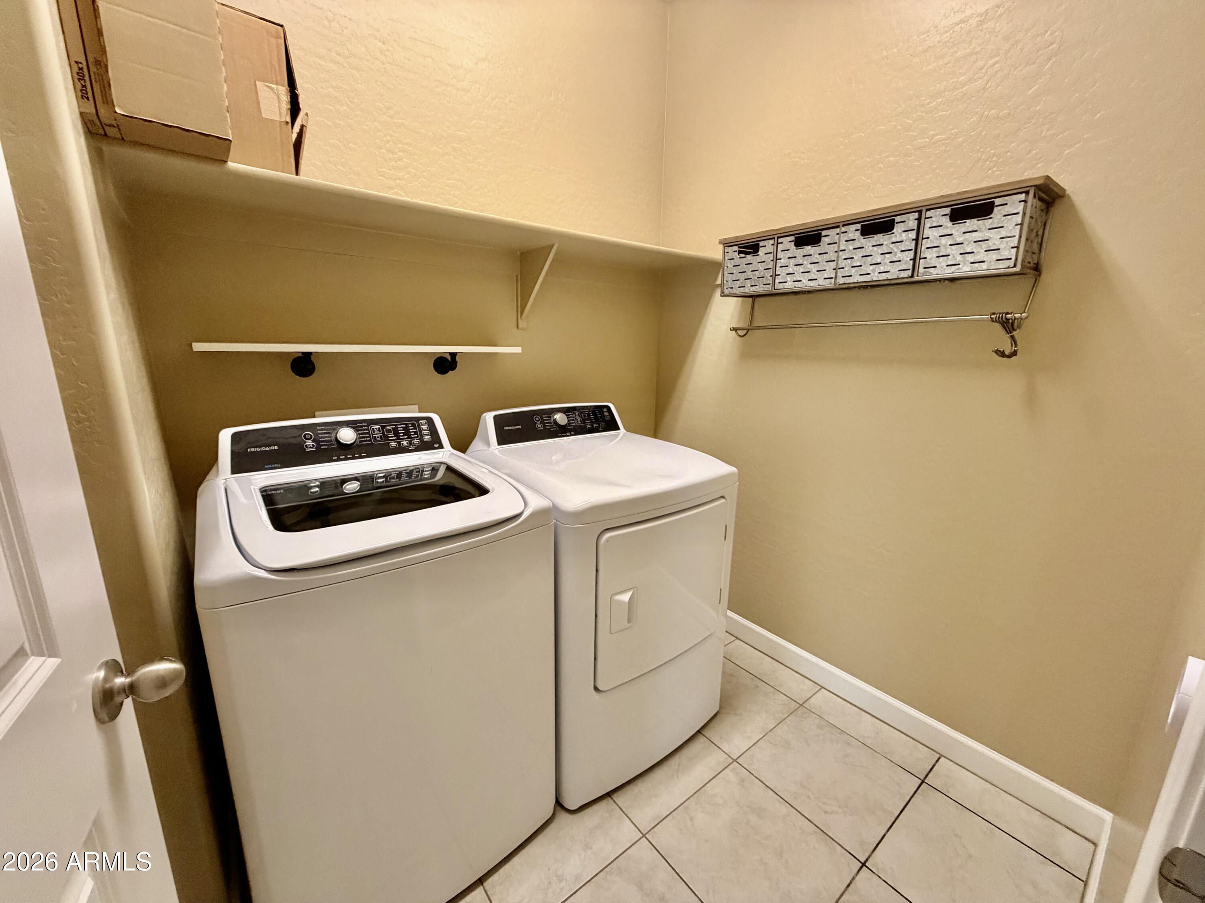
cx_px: 602
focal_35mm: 14
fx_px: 487
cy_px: 452
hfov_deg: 102.1
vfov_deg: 85.7
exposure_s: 1/60
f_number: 2.2
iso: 320
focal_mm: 2.22
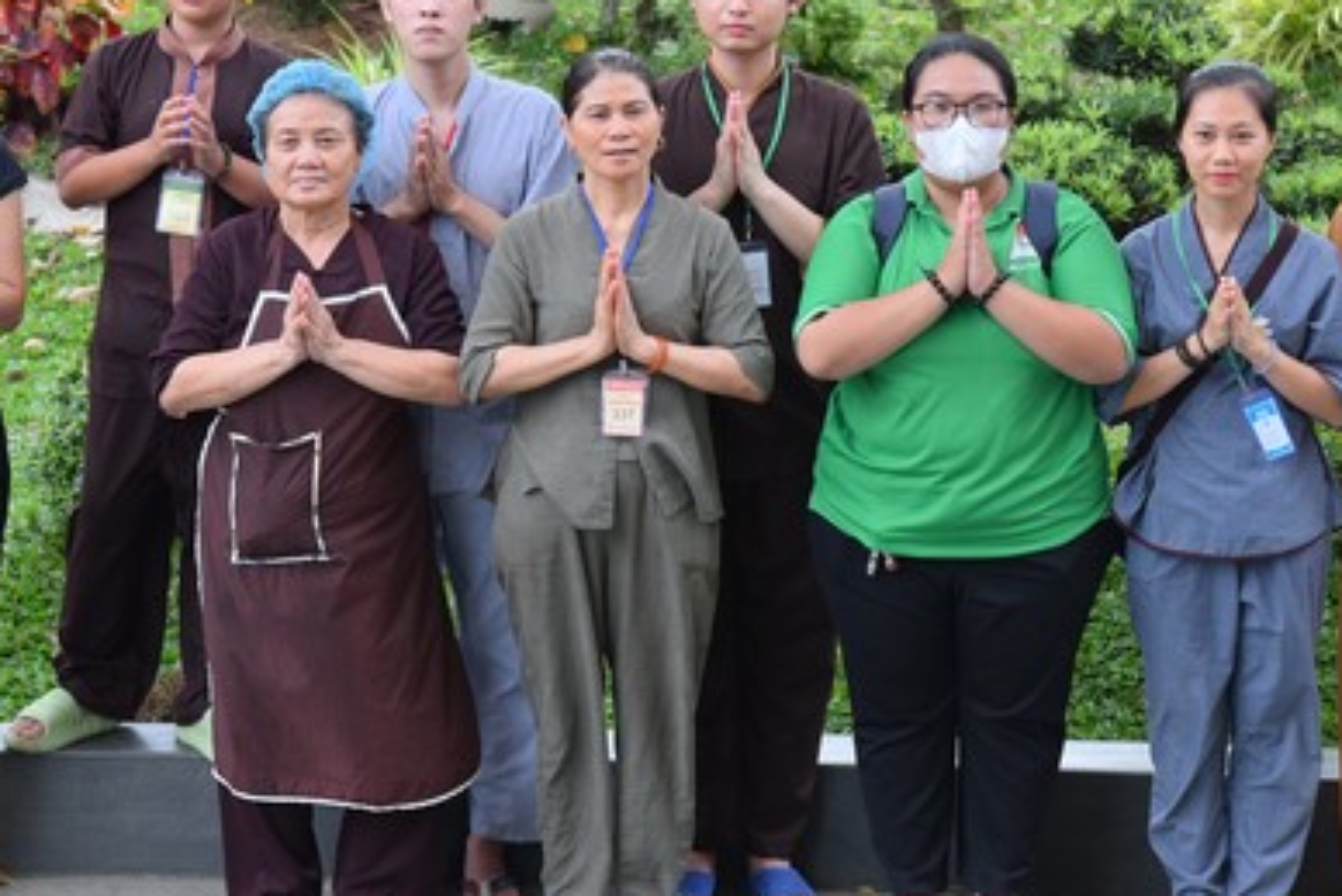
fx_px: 5929
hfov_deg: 12.9
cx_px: 719
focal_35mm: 159
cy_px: 254
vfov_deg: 8.6
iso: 100
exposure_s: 1/160
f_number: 5.6
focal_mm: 95
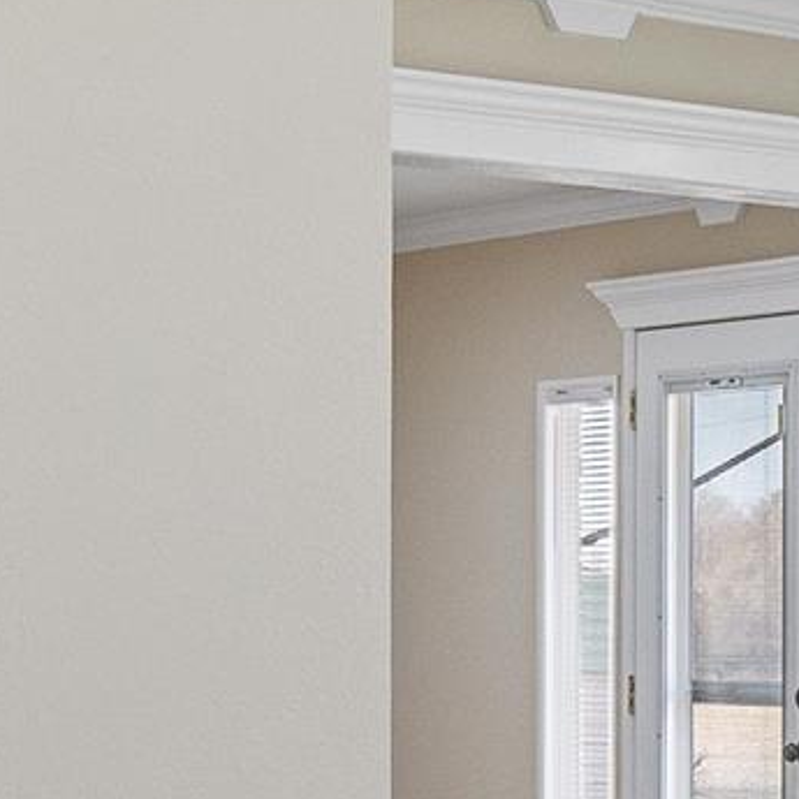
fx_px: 3160
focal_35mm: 121
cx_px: 1005
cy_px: 672
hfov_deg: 13.9
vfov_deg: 14.3
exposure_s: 1/25
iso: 1250
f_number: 6.3
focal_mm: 16
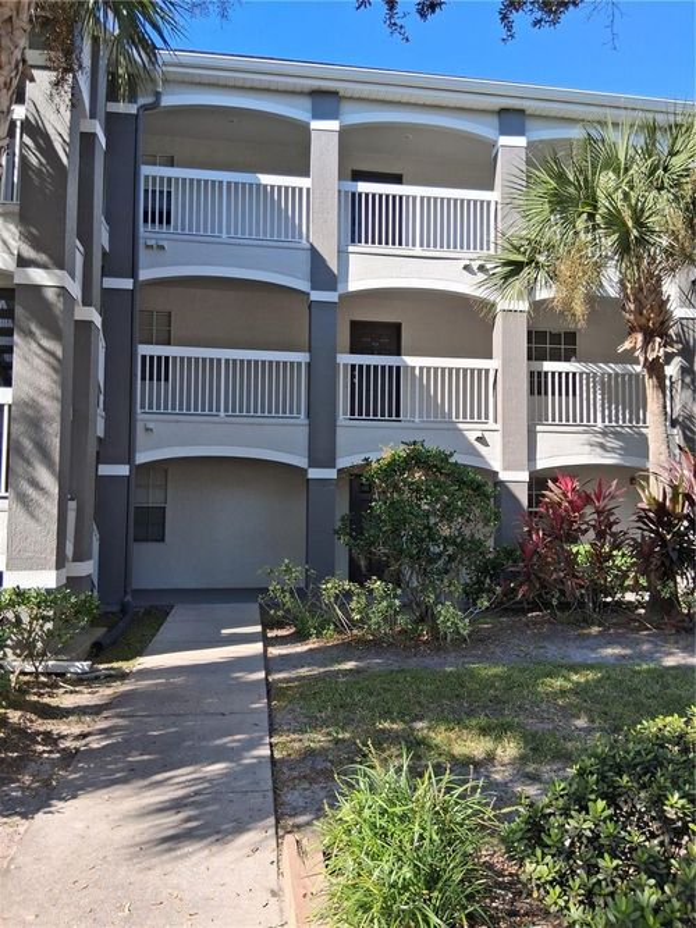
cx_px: 348
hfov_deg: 53.0
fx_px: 697
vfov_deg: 67.3
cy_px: 464
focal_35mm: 26
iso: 25
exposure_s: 1/295
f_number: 1.8
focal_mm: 3.98
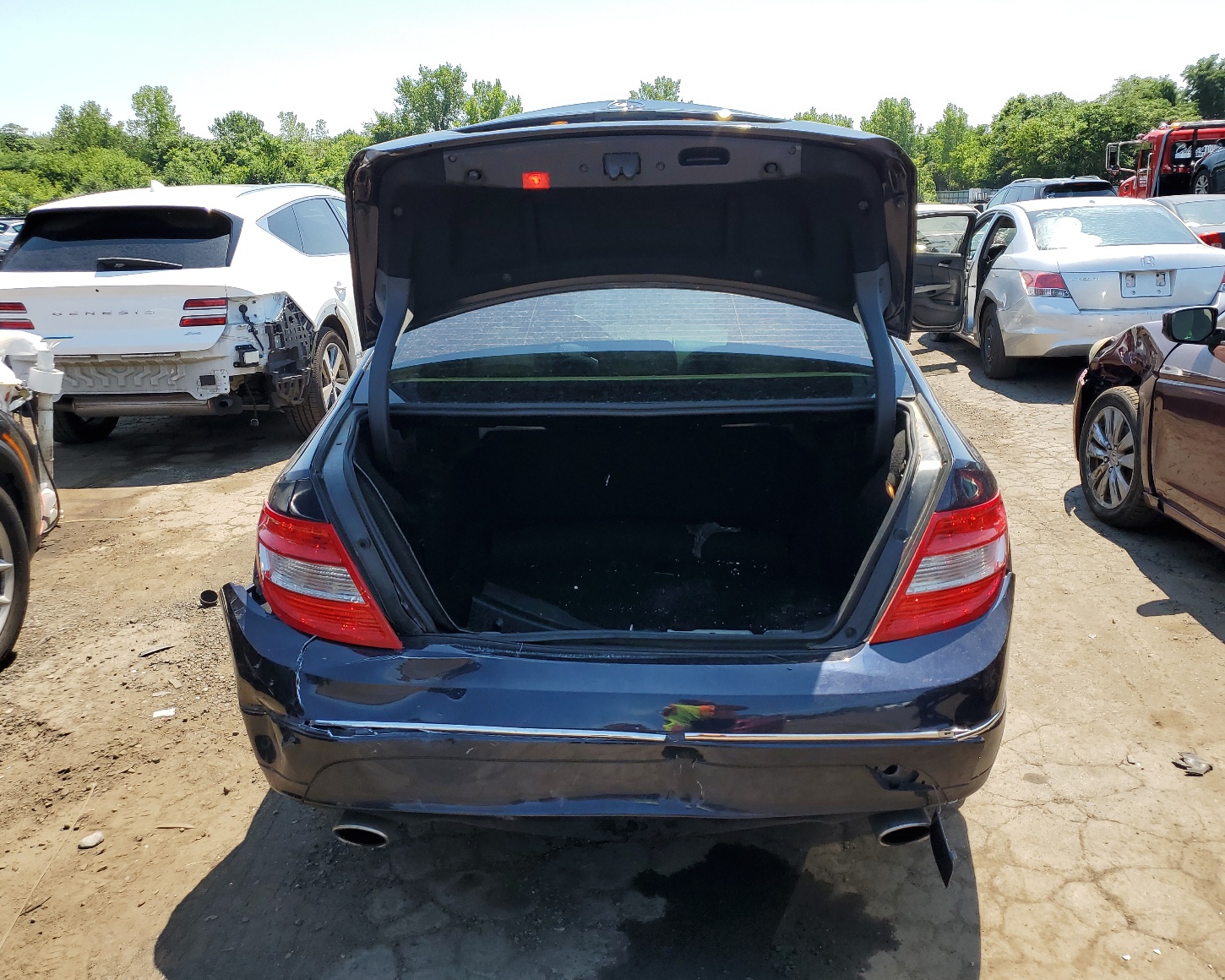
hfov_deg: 62.1
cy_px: 477
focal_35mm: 28
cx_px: 654
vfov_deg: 51.5
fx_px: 1015
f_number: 1.5
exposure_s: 1/1429
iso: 50
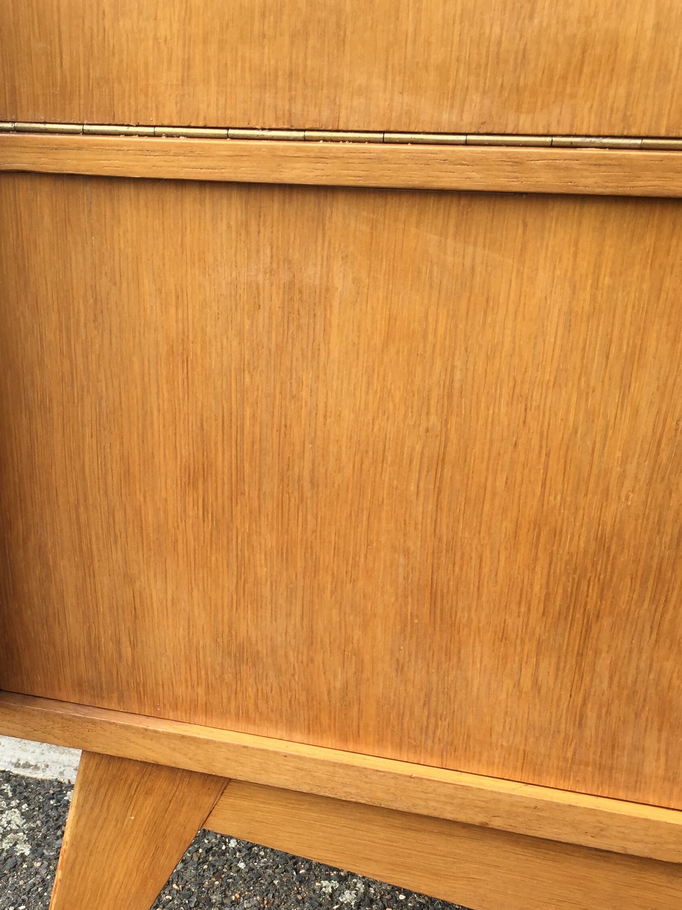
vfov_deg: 43.9
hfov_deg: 34.0
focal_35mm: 42
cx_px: 227
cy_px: 632
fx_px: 1104
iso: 32
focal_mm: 4.15
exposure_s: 1/380
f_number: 2.2
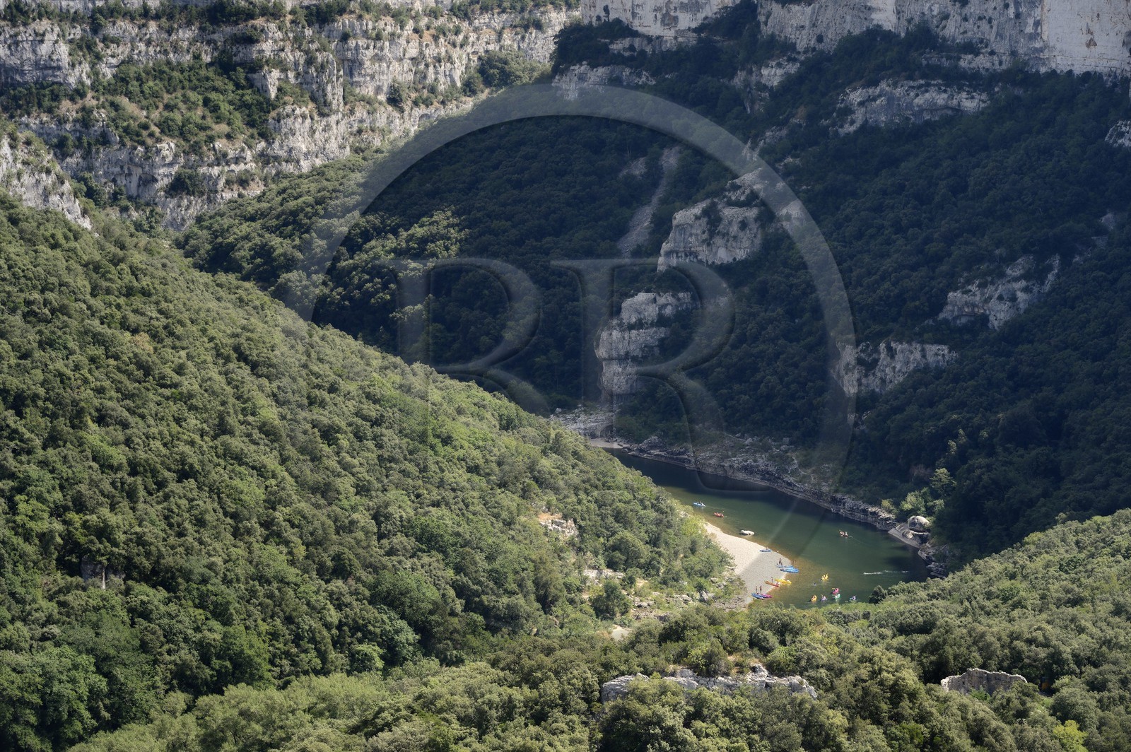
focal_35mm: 140
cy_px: 376
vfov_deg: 9.8
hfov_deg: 14.7
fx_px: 4395
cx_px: 566
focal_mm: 140
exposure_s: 1/250
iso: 200
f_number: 9
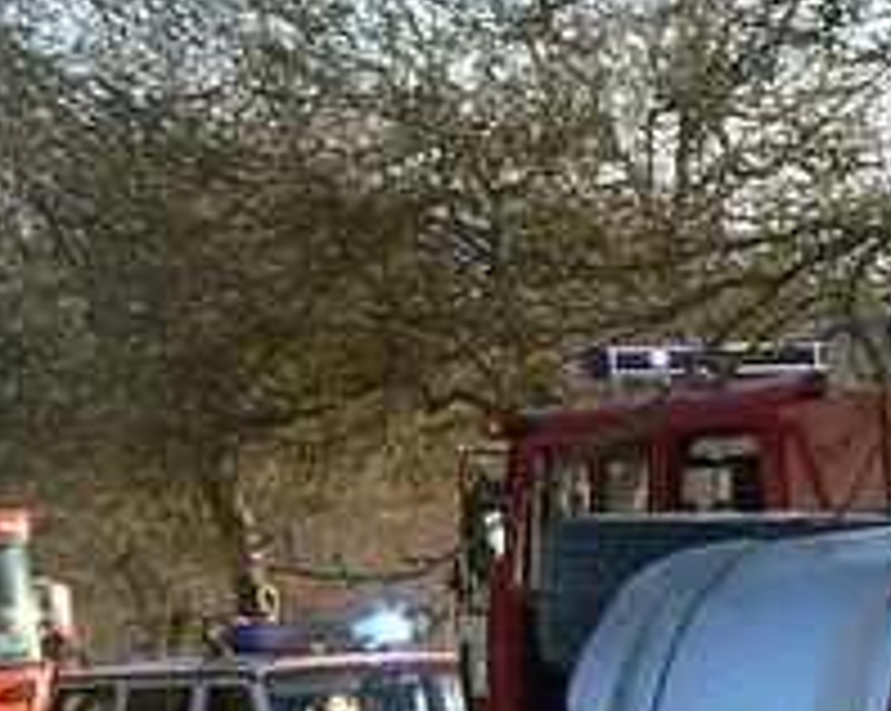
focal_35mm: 182
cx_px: 1246
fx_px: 4795
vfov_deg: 8.4
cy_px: 698
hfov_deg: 10.3
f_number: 5.6
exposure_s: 1/125
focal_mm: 6
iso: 80
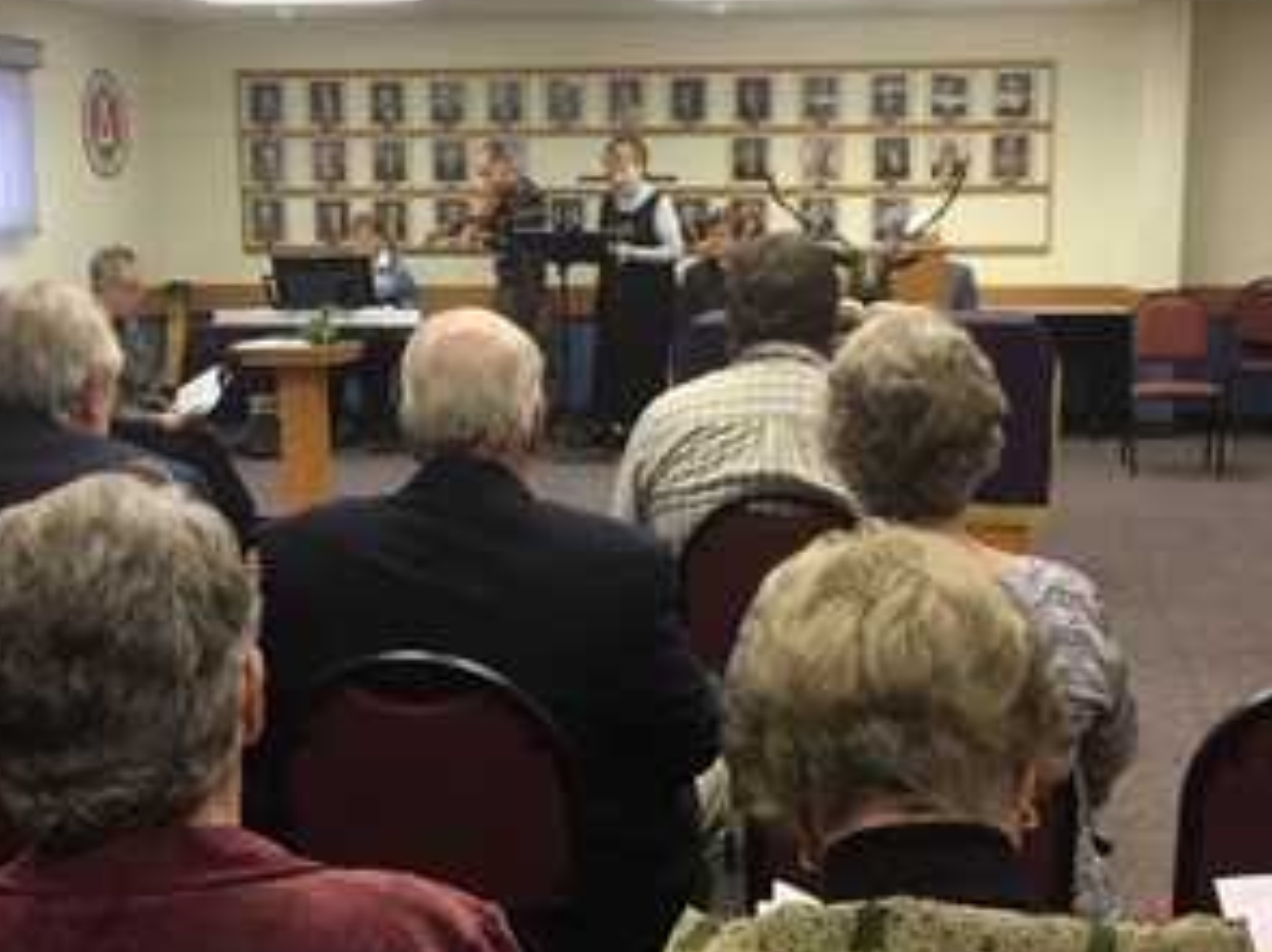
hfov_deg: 35.5
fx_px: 1983
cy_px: 543
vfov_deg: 27.0
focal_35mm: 54
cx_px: 668
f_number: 2.2
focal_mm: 4.15
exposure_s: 1/30
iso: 64
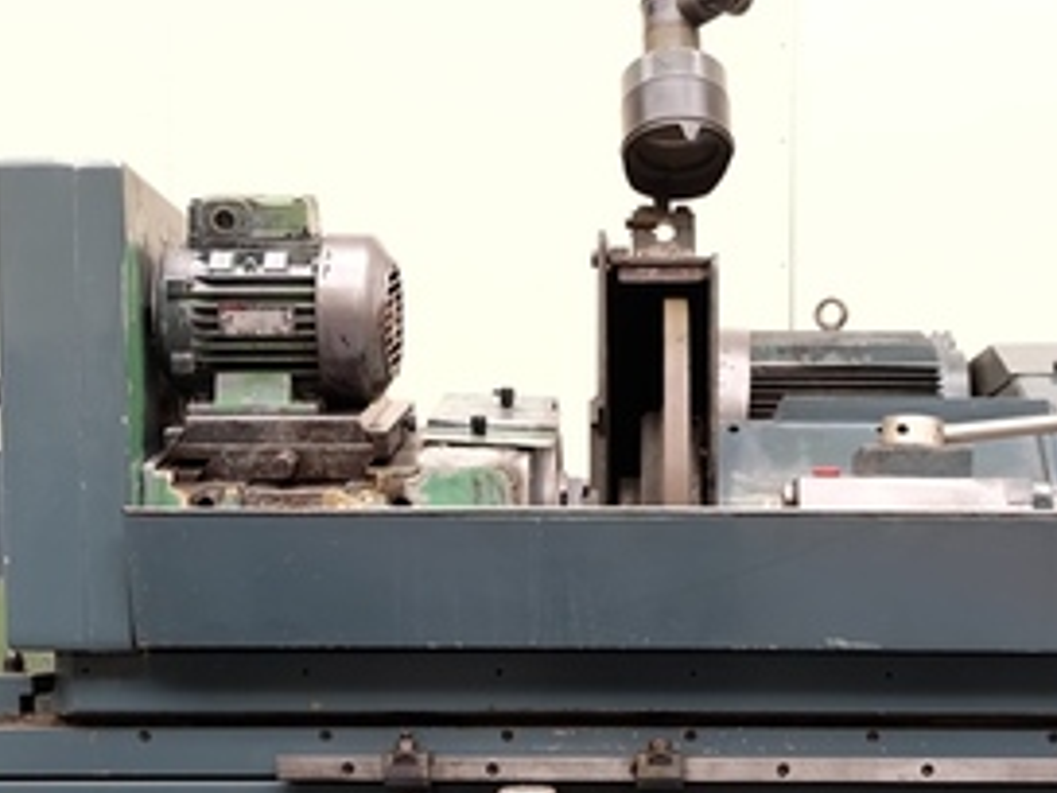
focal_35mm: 61
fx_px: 1863
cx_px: 649
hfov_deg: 31.6
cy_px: 832
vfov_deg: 22.9
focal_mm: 16
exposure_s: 1/20
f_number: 3.5
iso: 200
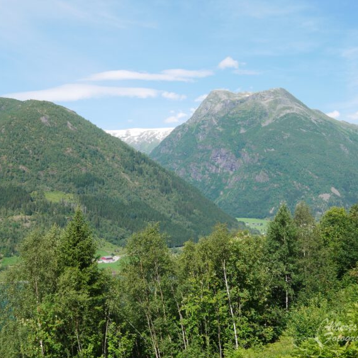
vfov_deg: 39.2
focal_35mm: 43
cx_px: 138
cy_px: 181
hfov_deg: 39.0
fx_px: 503
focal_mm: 18
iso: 200
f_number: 9
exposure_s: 1/250
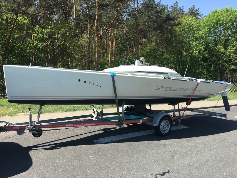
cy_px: 89
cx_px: 118
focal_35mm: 29
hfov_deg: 61.6
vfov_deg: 48.2
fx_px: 199
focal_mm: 4.15
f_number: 2.2
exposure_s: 1/693
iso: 25
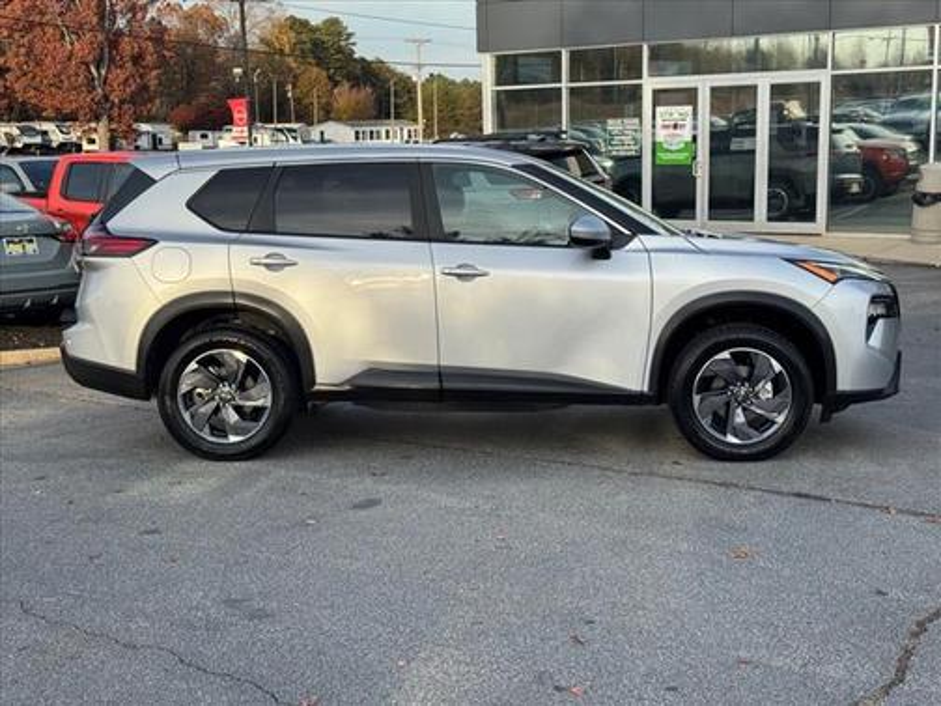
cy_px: 353
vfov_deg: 30.3
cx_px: 470
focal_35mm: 48
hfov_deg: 39.7
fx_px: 1305
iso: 64
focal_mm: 6.76
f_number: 1.78
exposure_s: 1/1490
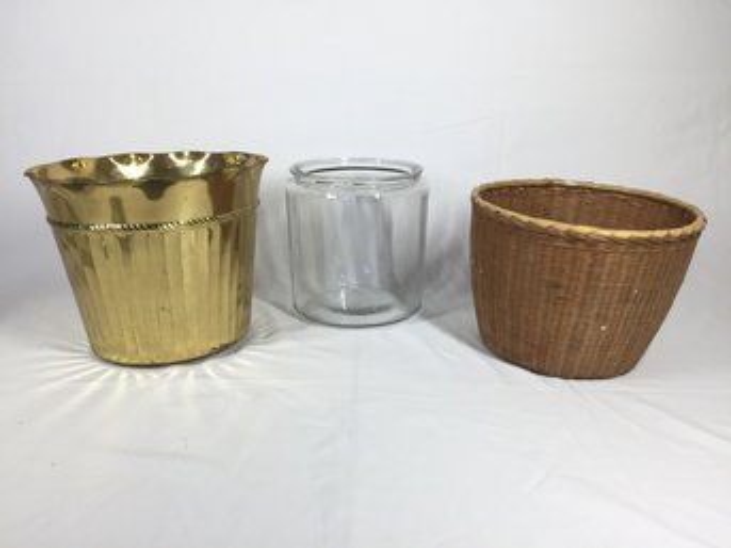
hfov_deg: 61.7
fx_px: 612
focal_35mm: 29
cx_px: 366
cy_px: 274
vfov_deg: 48.2
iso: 50
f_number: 2.2
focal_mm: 4.15
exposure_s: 1/120
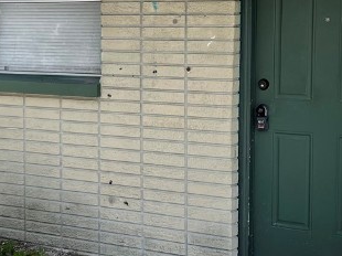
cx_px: 84
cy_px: 79
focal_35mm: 86
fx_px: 849
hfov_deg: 22.6
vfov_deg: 17.1
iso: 32
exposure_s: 1/1597
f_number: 1.6
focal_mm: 5.1
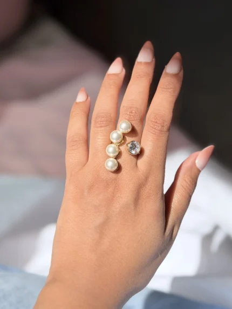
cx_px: 116
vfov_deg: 39.6
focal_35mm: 48
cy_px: 154
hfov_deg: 30.3
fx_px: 429
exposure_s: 1/3704
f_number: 1.78
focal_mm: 6.76
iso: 64
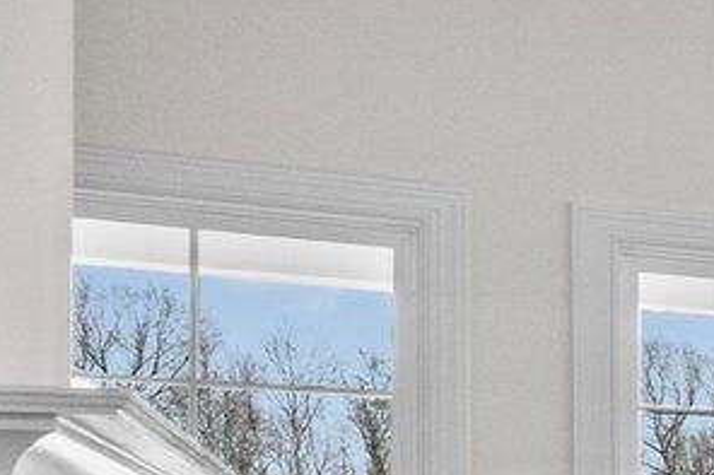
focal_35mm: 97
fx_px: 1923
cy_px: 621
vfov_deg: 13.6
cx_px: 2113
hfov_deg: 11.7
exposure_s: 1/25
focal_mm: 14
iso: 640
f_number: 7.1
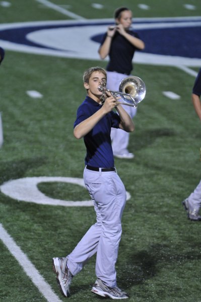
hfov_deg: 4.6
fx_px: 2517
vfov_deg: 6.9
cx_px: 100
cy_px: 151
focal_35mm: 300
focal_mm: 200
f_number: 2.8
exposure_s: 1/200
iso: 1600
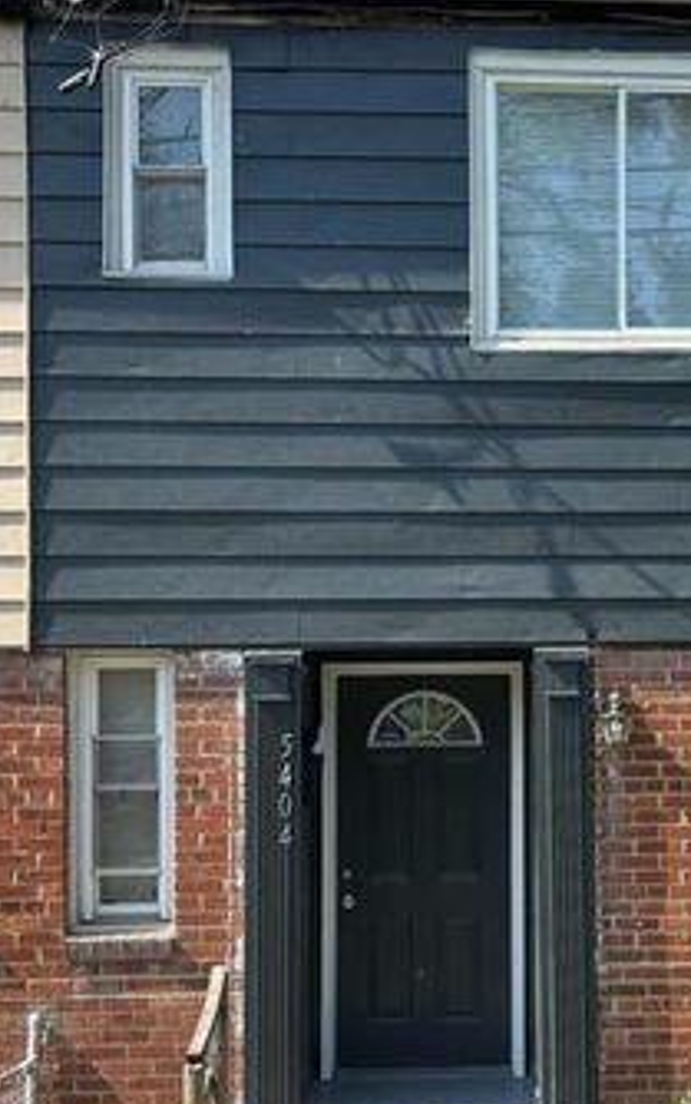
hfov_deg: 23.1
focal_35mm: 55
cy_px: 613
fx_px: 1656
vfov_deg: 36.8
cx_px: 585
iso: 50
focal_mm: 5.96
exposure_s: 1/1437
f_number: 1.6
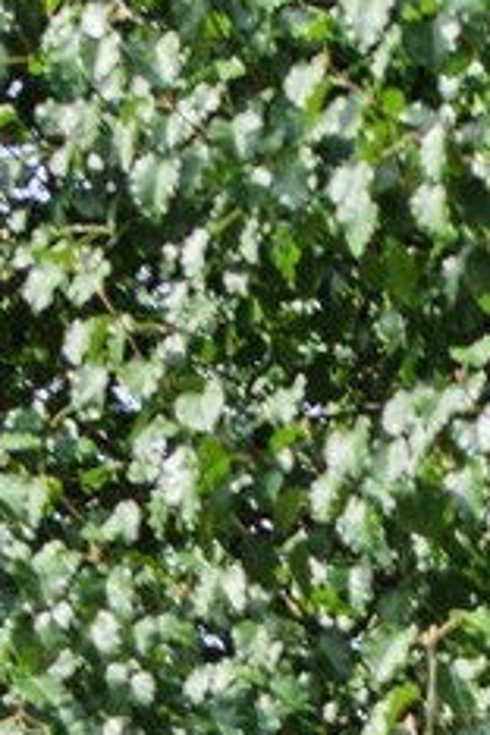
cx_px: 1236
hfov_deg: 5.3
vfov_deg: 7.3
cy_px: 2141
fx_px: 5124
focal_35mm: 251
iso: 100
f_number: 2.8
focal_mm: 18
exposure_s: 1/250
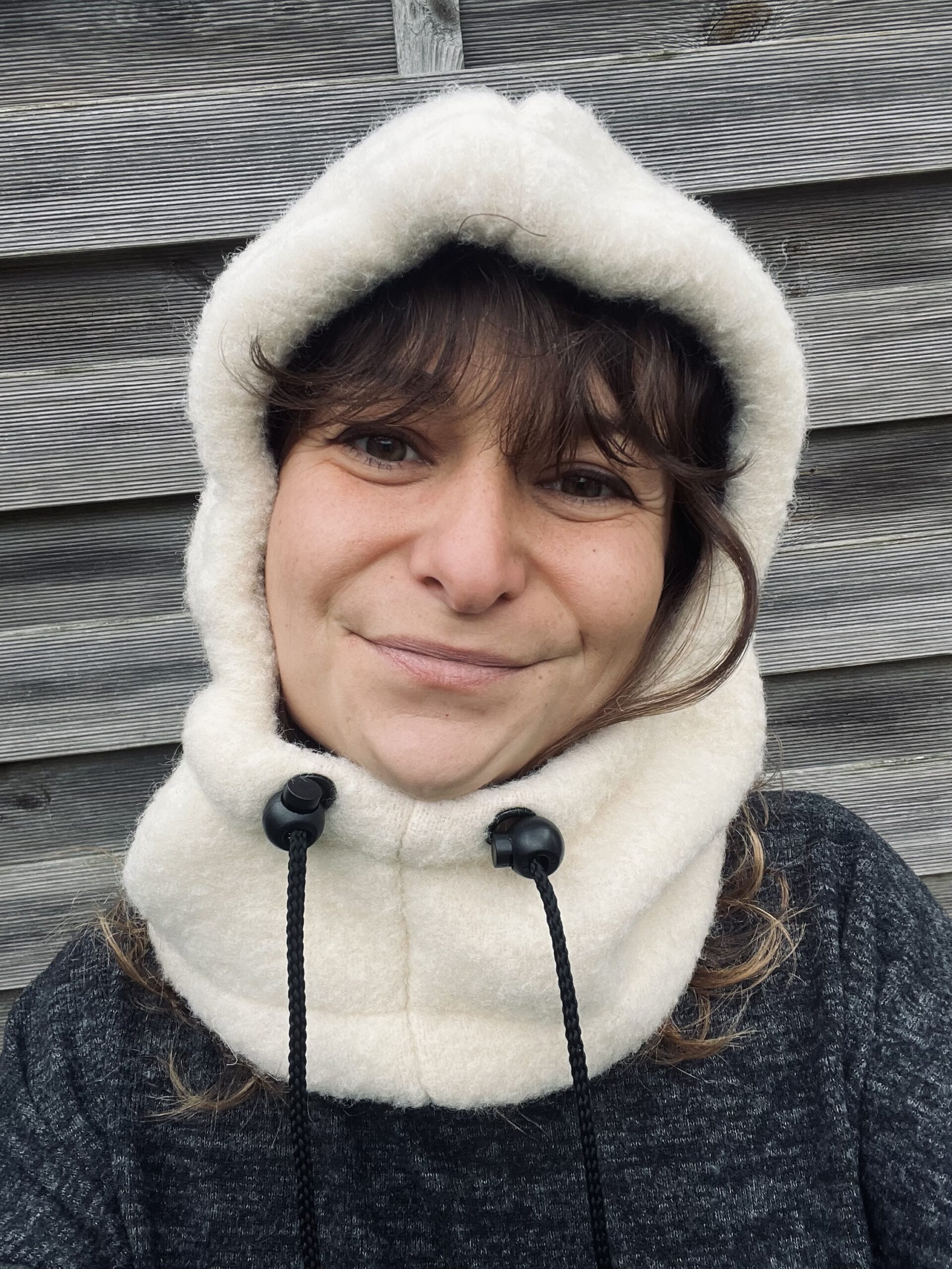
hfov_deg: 46.8
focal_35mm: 30
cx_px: 476
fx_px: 1100
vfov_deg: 60.0
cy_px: 634
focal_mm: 2.71
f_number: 2.2
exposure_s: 1/121
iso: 80
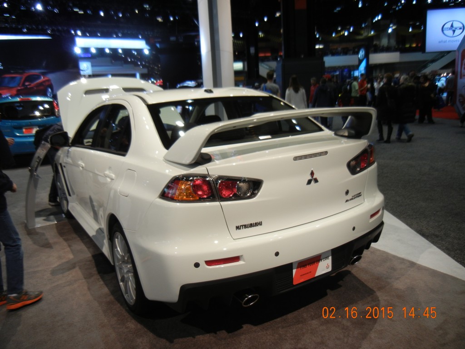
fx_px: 403
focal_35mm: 30
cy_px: 174
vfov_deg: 46.8
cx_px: 232
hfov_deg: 60.0
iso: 160
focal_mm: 5.4
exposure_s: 1/74.2
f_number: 3.5
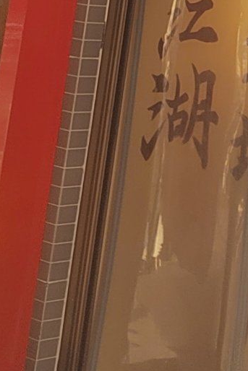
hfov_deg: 10.5
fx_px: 1311
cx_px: 344
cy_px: -392
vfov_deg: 13.6
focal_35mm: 127
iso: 113
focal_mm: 5.52
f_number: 1.9
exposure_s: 1/100
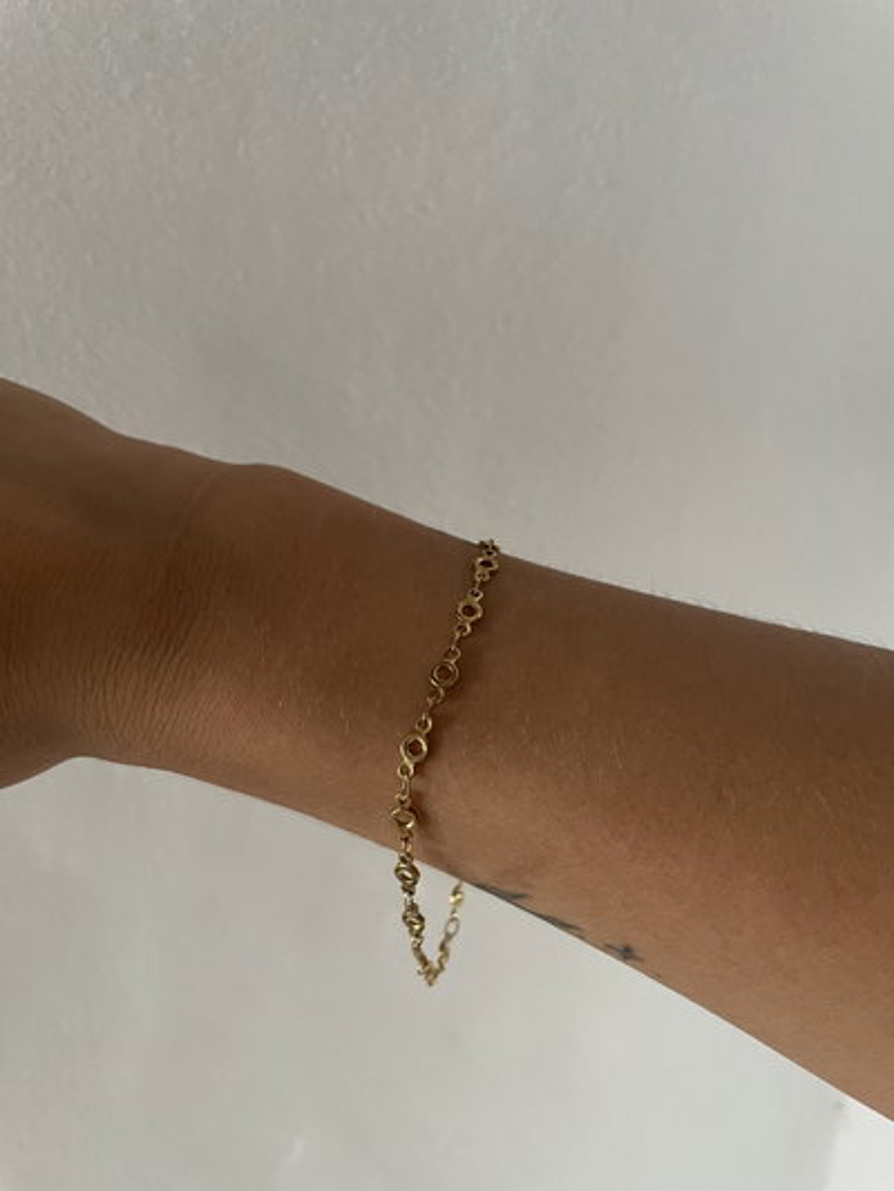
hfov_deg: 53.1
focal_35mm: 26
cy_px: 596
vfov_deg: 67.3
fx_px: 895
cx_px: 447
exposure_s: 1/46
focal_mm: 4.2
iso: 500
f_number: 1.6
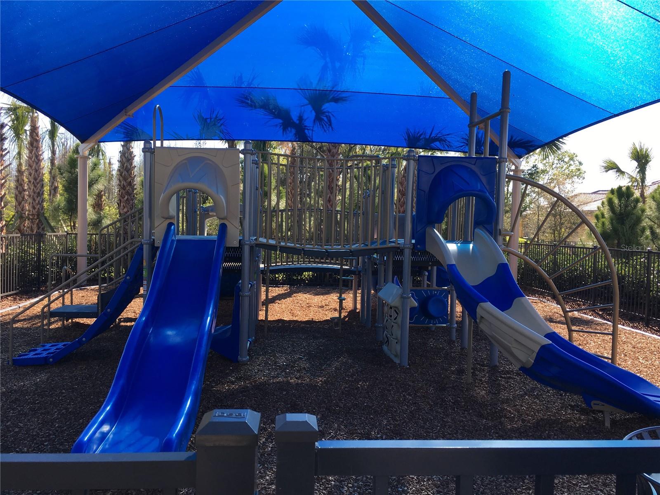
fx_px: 553
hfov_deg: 61.7
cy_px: 248
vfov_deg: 48.2
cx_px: 330
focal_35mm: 29
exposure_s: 1/442
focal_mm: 4.15
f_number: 2.2
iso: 25
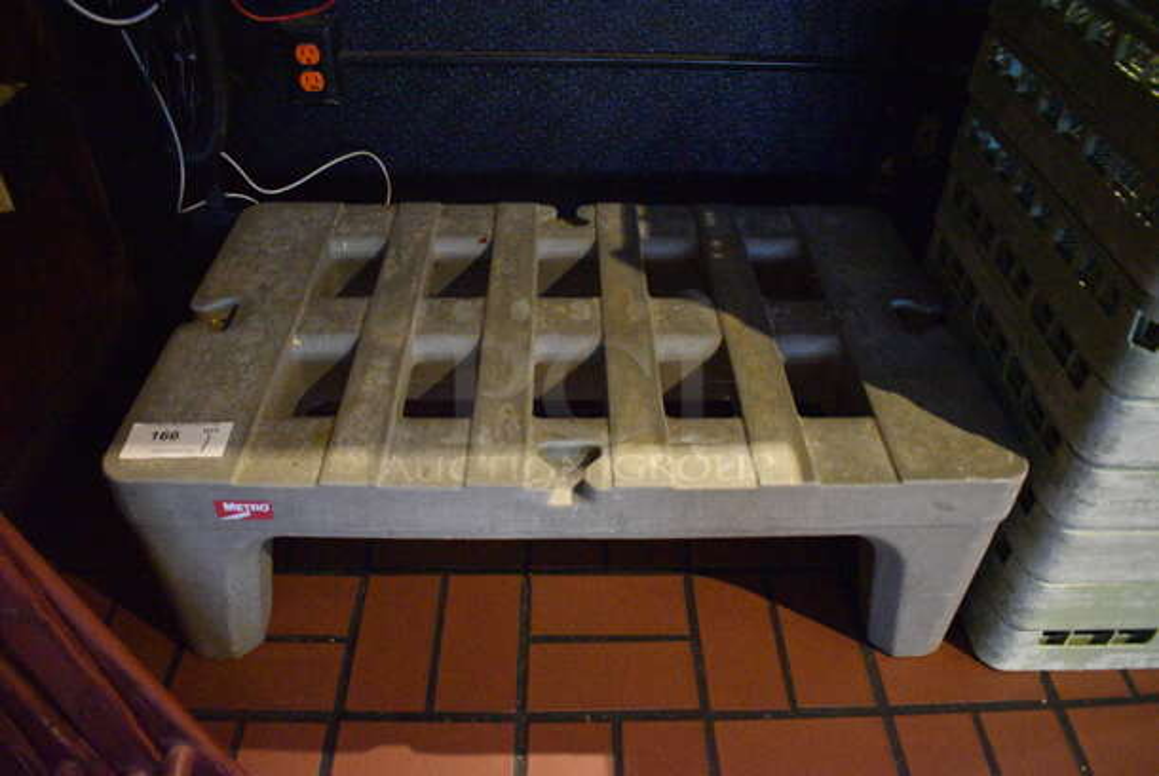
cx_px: 580
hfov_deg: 67.3
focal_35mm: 27
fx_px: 870
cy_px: 388
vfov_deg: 48.0
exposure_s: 1/15
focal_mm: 18
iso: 12800
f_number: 3.5
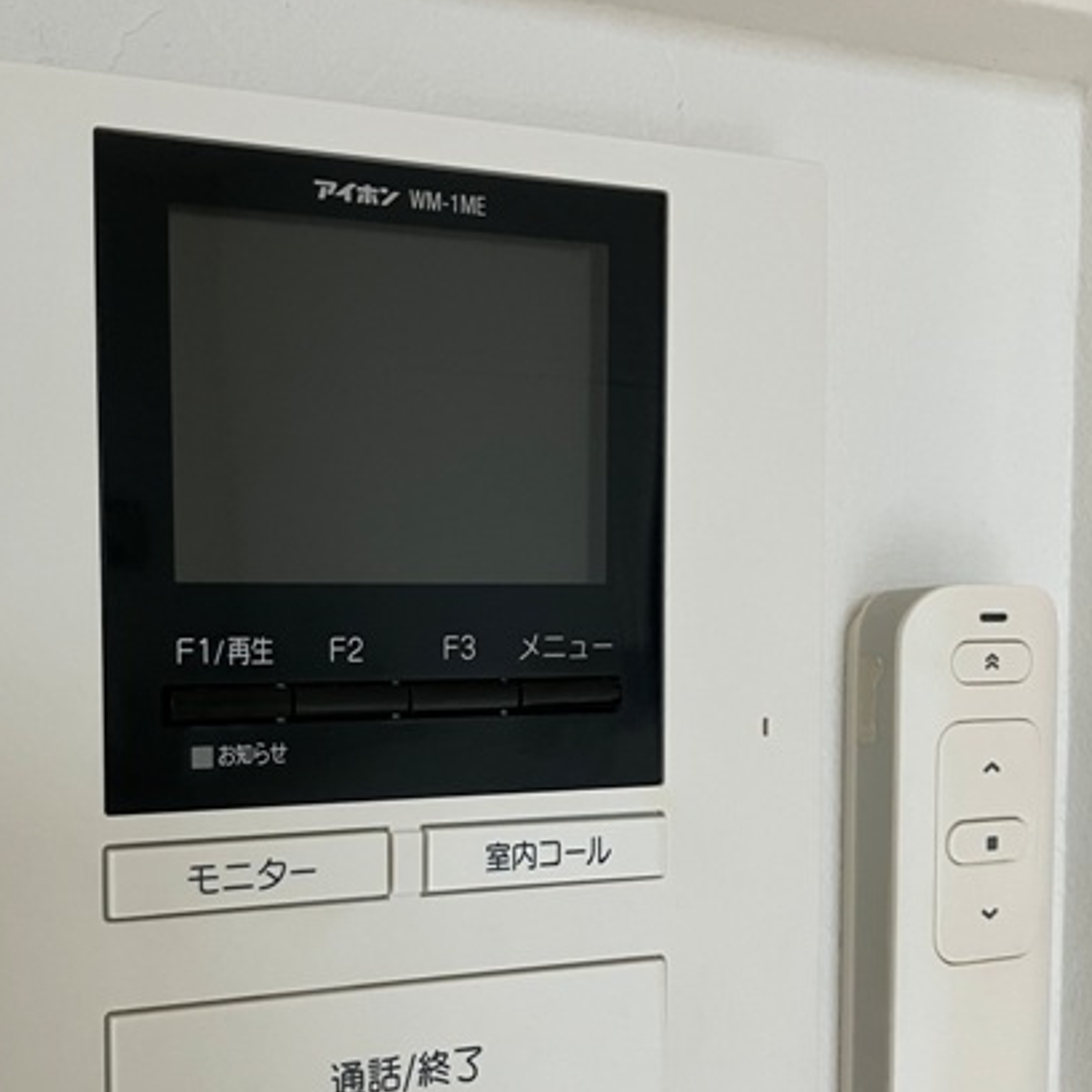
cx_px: 390
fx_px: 1642
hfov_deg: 36.5
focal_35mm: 46
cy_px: 724
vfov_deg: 36.4
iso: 80
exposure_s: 1/60
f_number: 1.8
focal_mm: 3.99
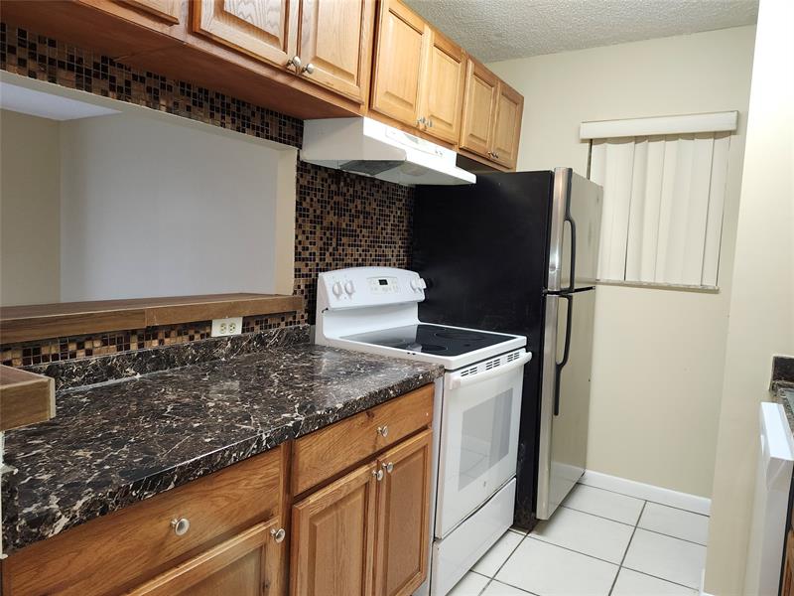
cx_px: 397
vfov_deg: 58.9
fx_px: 528
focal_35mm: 23
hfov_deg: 73.9
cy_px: 298
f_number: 1.8
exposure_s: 1/30
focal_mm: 5.54
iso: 100
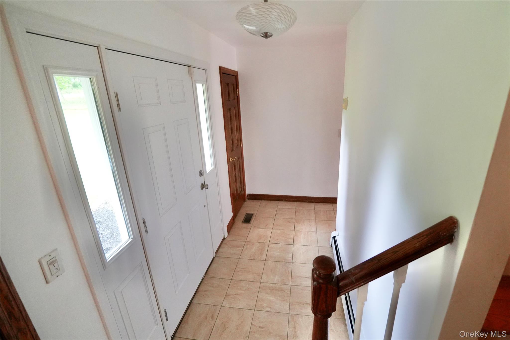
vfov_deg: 90.0
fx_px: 170
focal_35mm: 12
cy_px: 170
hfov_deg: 112.6
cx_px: 255
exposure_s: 1/100
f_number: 4
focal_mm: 12
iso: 5000
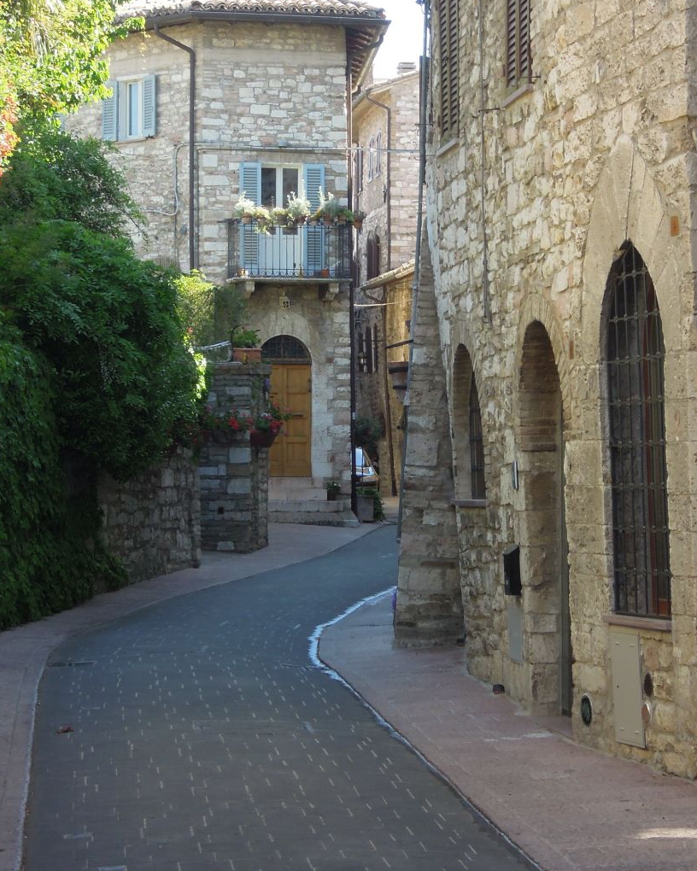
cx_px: 430
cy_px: 398
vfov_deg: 17.3
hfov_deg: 13.9
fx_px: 2862
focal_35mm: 111
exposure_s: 1/125
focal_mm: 15.2
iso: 160
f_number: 5
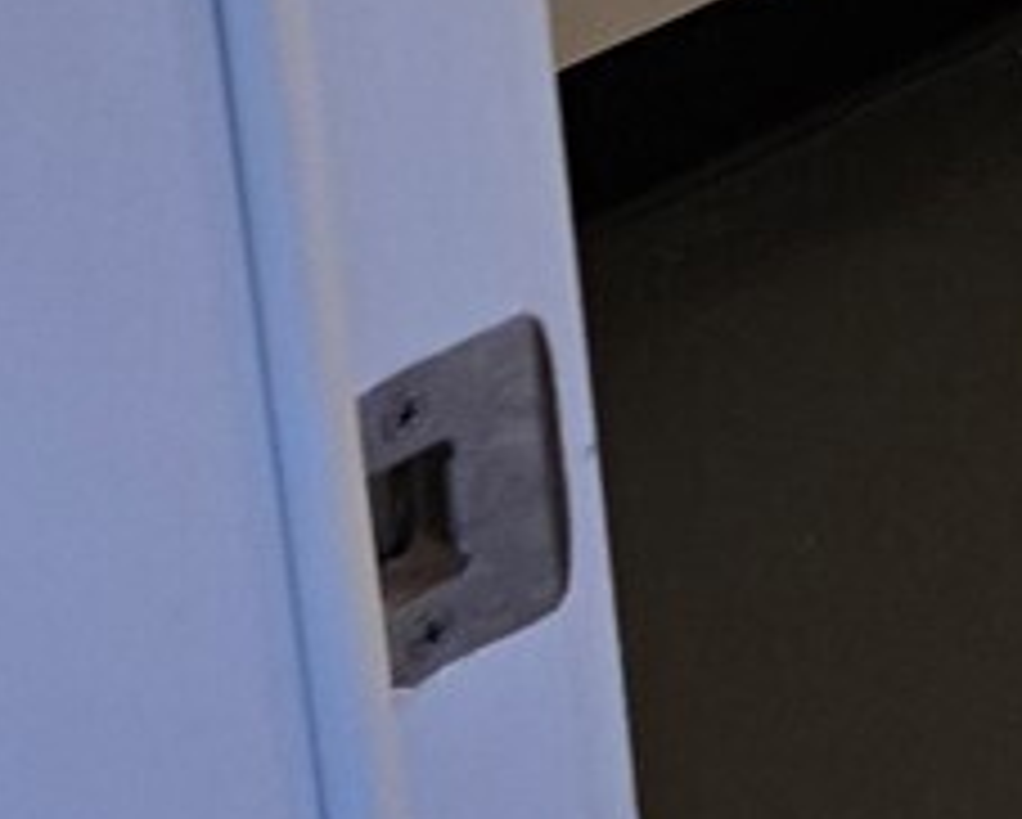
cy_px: -1102
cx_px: 3206
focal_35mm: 158
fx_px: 4783
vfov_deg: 8.9
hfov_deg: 9.3
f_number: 1.7
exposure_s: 1/120
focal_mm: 6.3
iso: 160
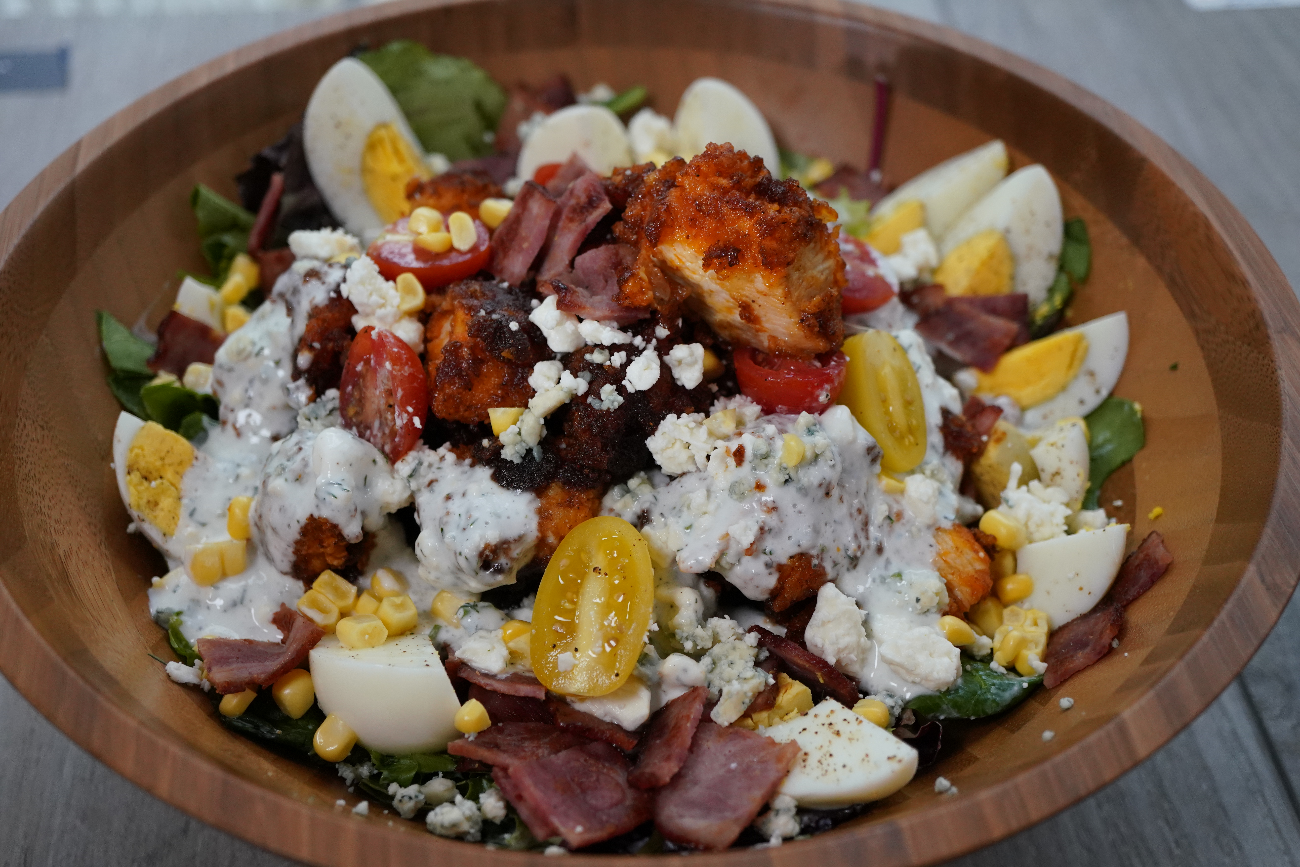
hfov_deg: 43.6
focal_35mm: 45
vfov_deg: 29.9
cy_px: 434
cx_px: 650
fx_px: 1625
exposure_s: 1/800
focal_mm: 30
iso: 1600
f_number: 4
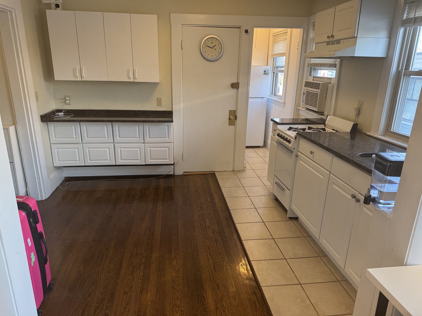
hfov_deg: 71.6
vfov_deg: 56.8
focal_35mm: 24
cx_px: 211
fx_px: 293
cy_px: 158
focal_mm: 6.76
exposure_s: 1/120
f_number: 1.78
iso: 160
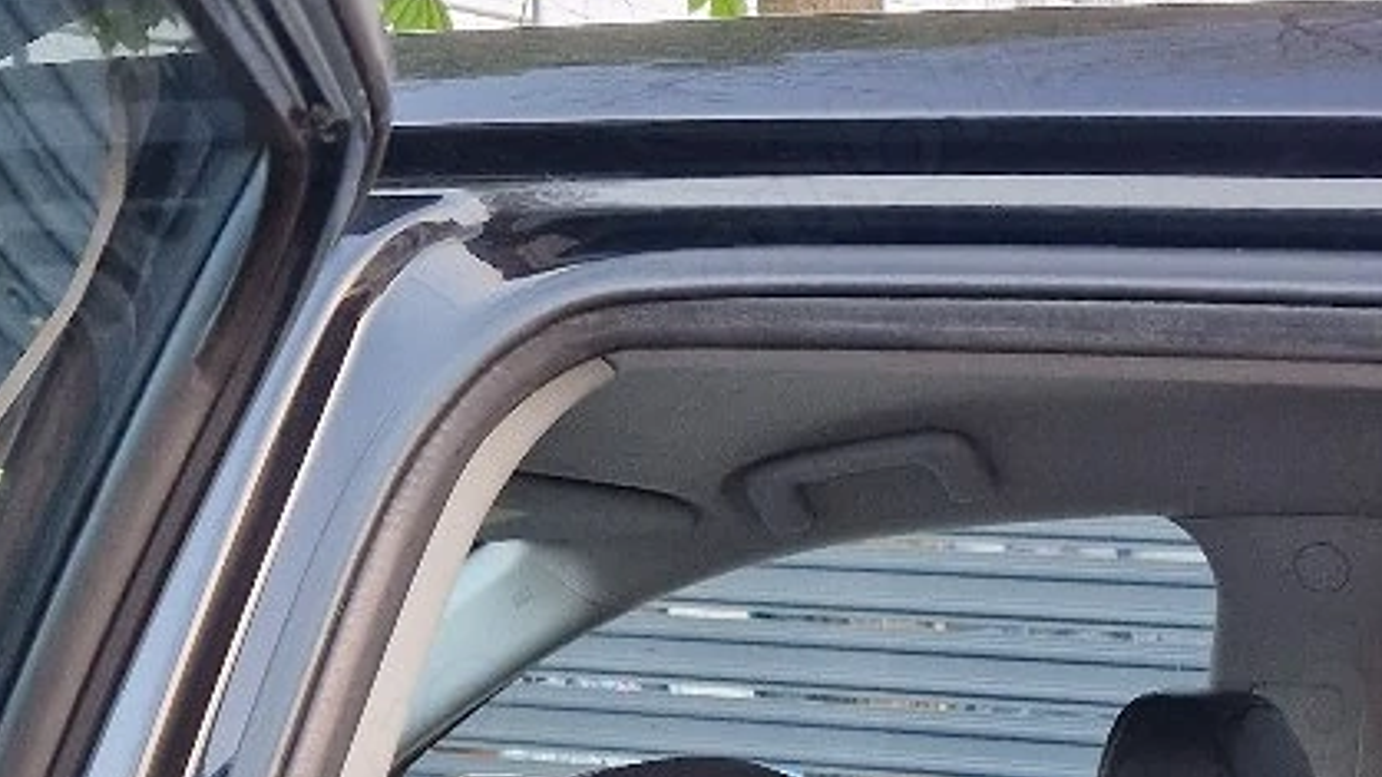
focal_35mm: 80
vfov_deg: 14.4
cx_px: 1237
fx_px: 2931
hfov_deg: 25.7
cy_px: 1050
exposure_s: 1/100
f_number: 1.8
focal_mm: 5.4
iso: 500
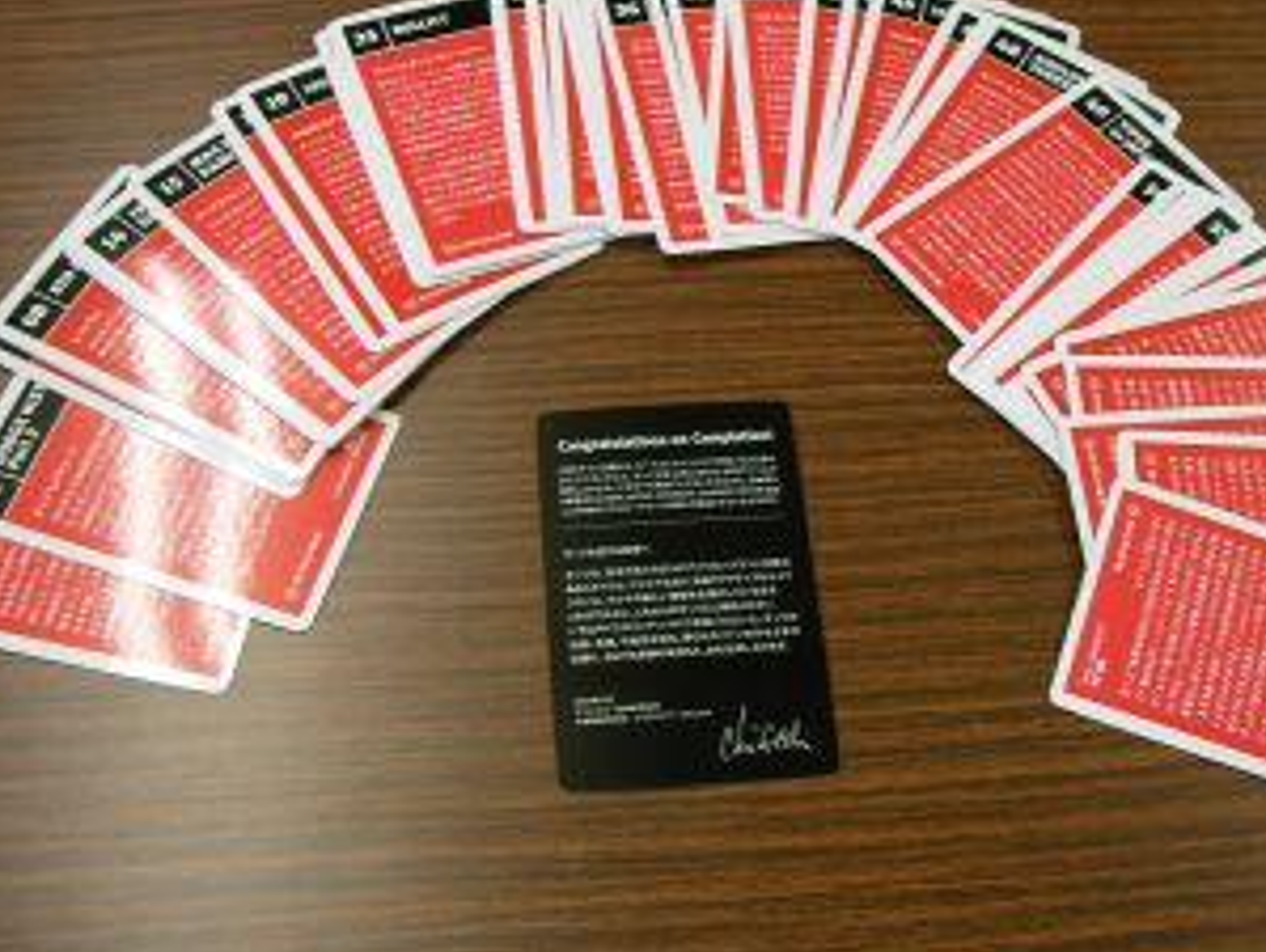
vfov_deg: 30.9
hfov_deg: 40.3
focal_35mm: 47
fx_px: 1721
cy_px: 410
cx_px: 694
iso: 85
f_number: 3.5
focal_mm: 6.3
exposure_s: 1/30.1
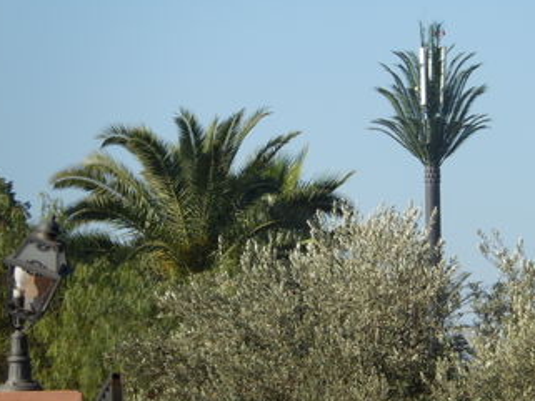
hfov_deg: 3.5
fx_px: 8658
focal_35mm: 560
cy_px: 190
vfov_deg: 2.7
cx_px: 310
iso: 125
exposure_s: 1/400
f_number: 6.3
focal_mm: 81
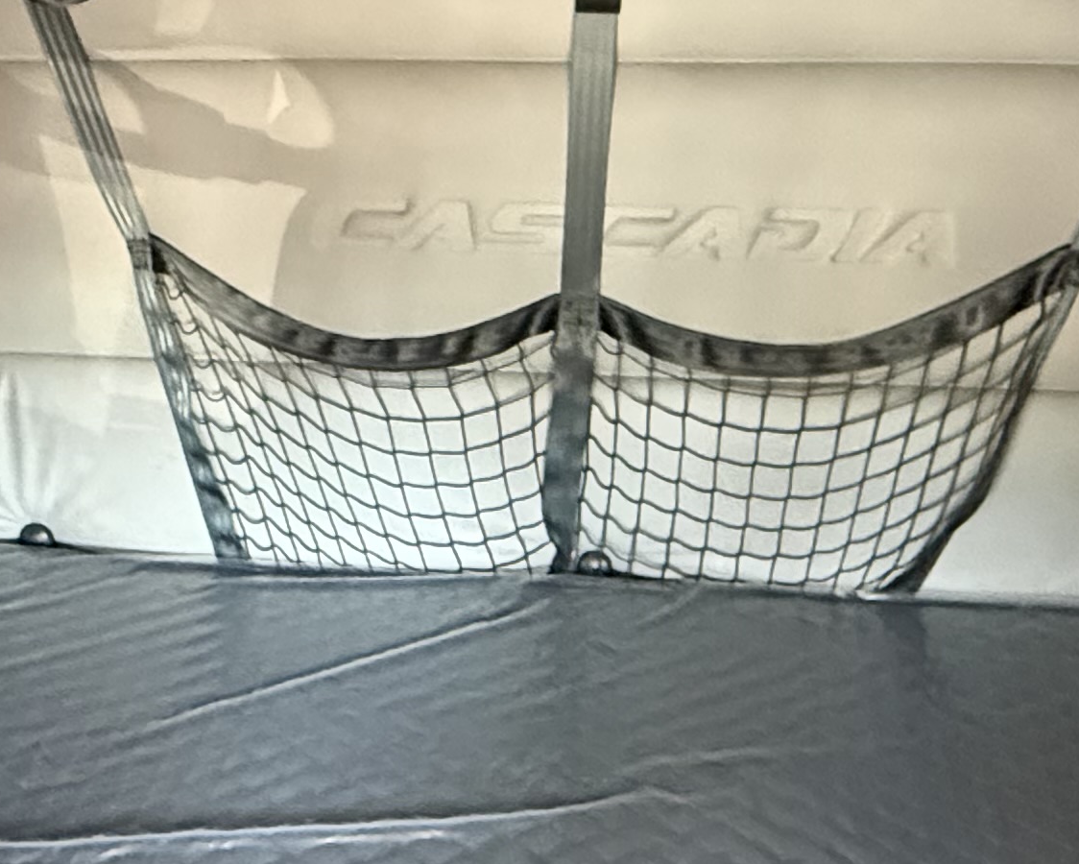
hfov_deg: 37.9
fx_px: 1565
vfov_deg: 30.8
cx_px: 454
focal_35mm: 49
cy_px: 461
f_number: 2.2
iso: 1250
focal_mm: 2.22
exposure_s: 1/57
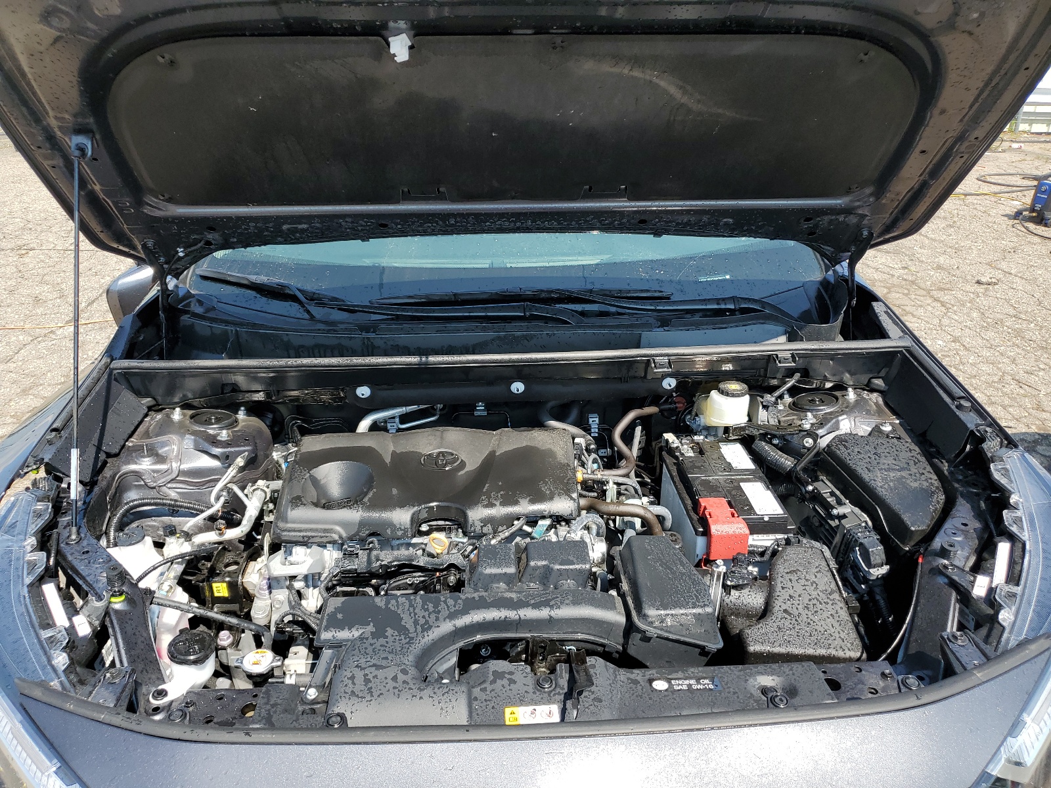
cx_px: 526
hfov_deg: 67.3
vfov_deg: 53.1
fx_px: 789
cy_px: 394
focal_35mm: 26
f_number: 1.5
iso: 50
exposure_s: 1/1429
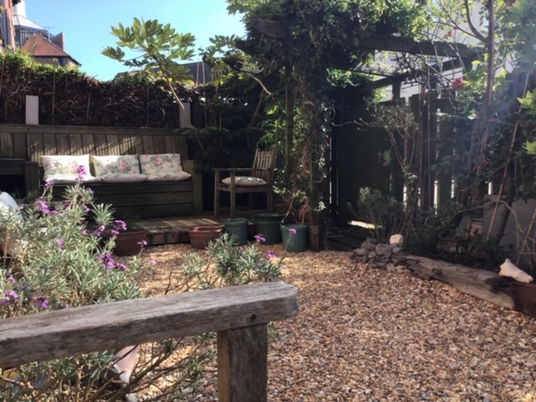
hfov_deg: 58.4
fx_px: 480
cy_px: 201
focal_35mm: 31
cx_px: 268
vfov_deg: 45.4
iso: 25
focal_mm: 3.3
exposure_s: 1/458
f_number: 2.4
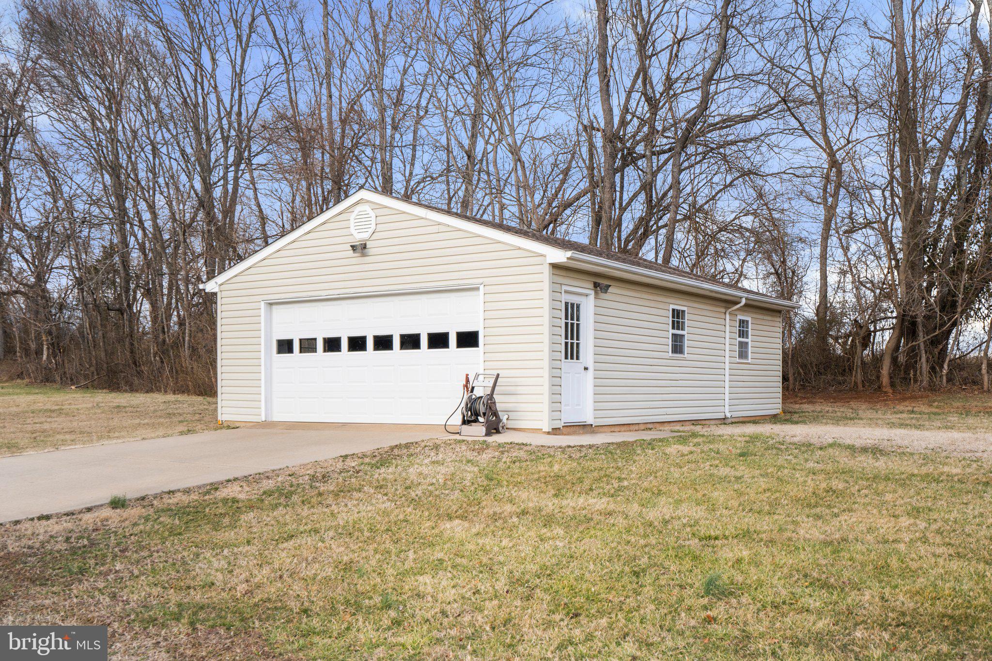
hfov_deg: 54.4
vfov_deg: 37.8
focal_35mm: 35
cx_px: 496
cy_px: 330
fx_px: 964
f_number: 13
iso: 250
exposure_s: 1/80
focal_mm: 35
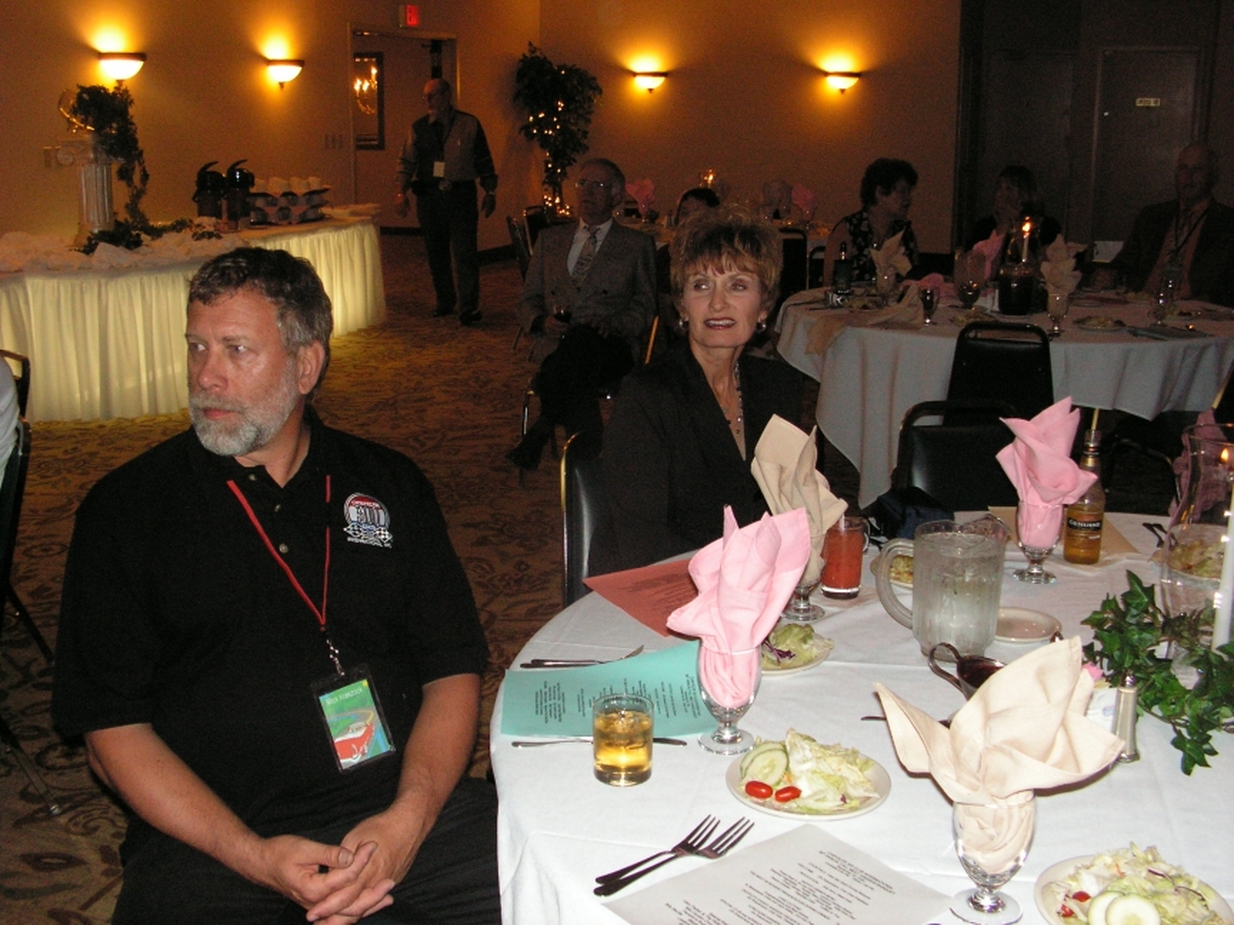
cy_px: 462
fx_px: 1355
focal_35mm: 38
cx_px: 617
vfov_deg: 37.7
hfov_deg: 49.0
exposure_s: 1/40
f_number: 3.2
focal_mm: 6.4
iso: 160
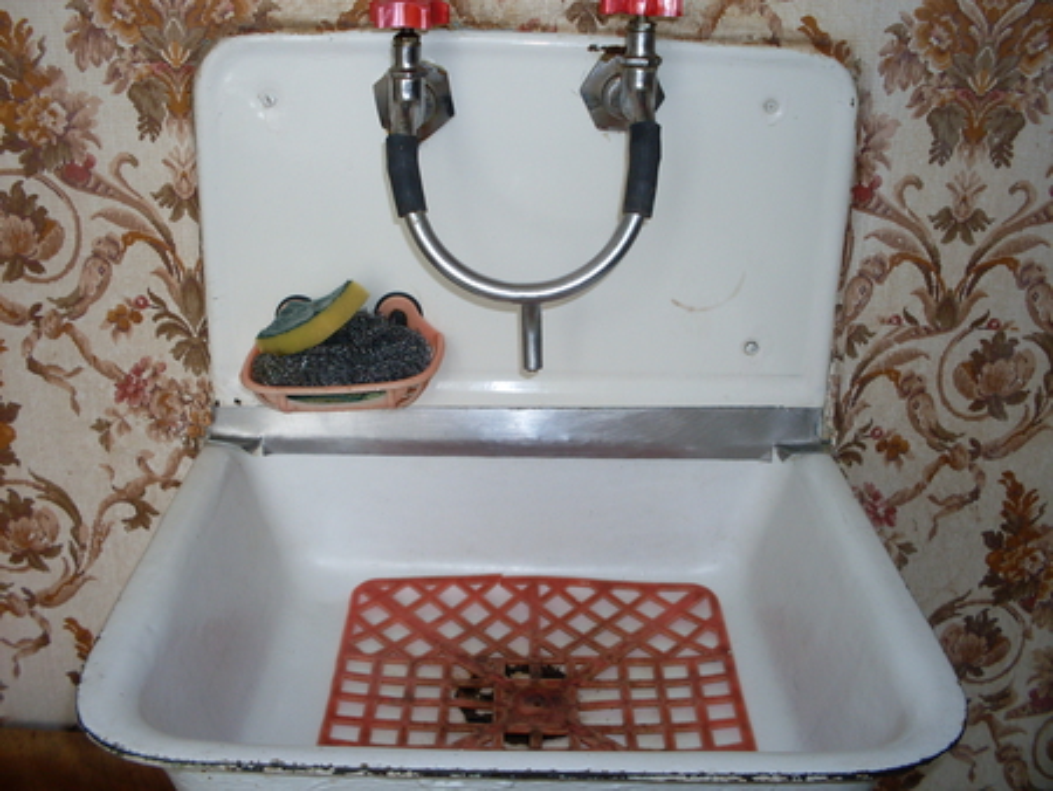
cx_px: 526
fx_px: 1157
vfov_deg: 37.8
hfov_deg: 49.0
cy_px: 396
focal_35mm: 38
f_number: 2.8
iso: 100
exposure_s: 1/45
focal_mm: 6.3
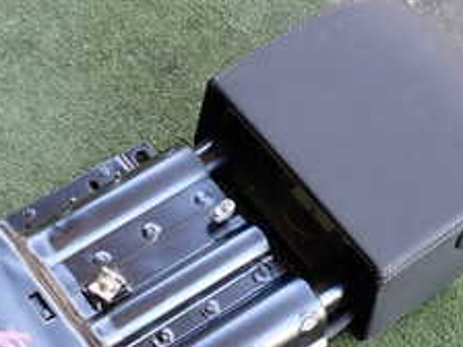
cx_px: 81
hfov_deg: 28.2
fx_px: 896
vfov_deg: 20.7
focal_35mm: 67
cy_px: 399
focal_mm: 4.5
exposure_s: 1/100
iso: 200
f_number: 2
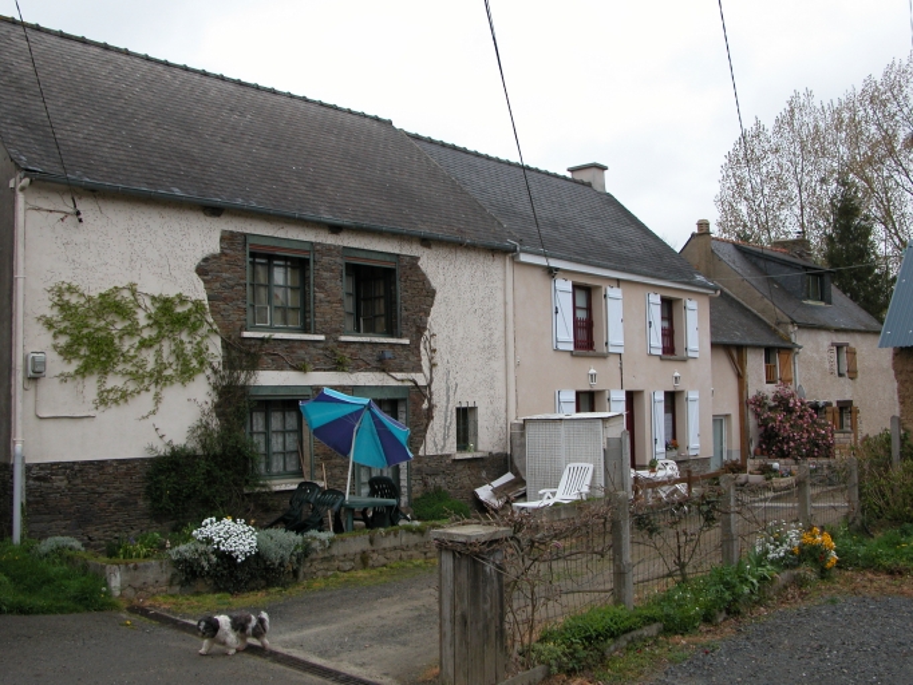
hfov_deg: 52.6
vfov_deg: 40.7
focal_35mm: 35
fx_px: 923
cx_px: 456
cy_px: 342
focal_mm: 8.9
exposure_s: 1/121
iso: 100
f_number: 4
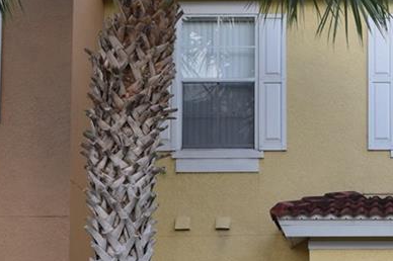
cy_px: 326
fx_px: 1036
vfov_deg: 13.9
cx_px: 410
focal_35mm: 95
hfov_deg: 20.6
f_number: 8
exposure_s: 1/250
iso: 400
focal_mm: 24
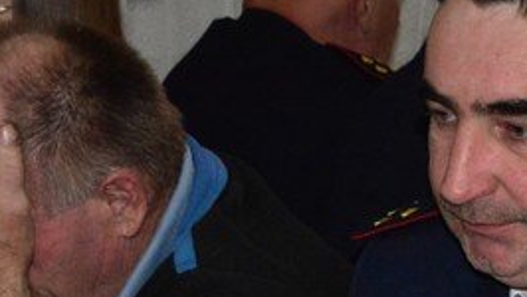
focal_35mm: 185
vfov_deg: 6.6
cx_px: 370
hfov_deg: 11.6
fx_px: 2587
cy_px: 160
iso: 6400
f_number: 8
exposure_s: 1/60
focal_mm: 56
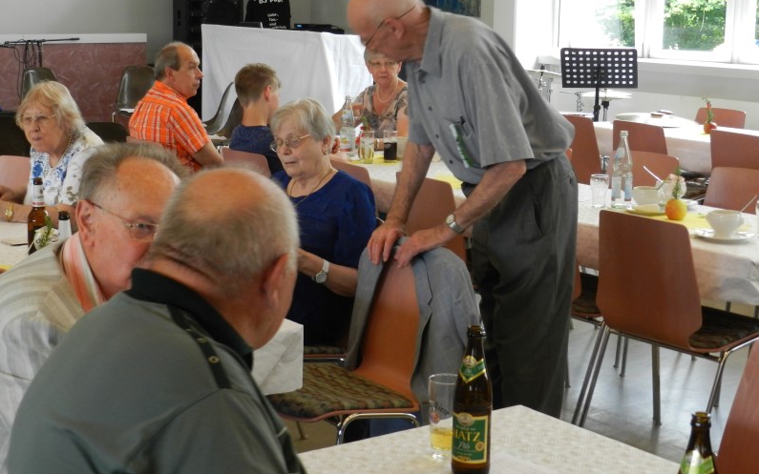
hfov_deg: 32.0
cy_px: 196
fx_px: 1324
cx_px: 380
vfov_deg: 20.3
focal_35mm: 64
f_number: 4.6
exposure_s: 1/30
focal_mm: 10.7
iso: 320
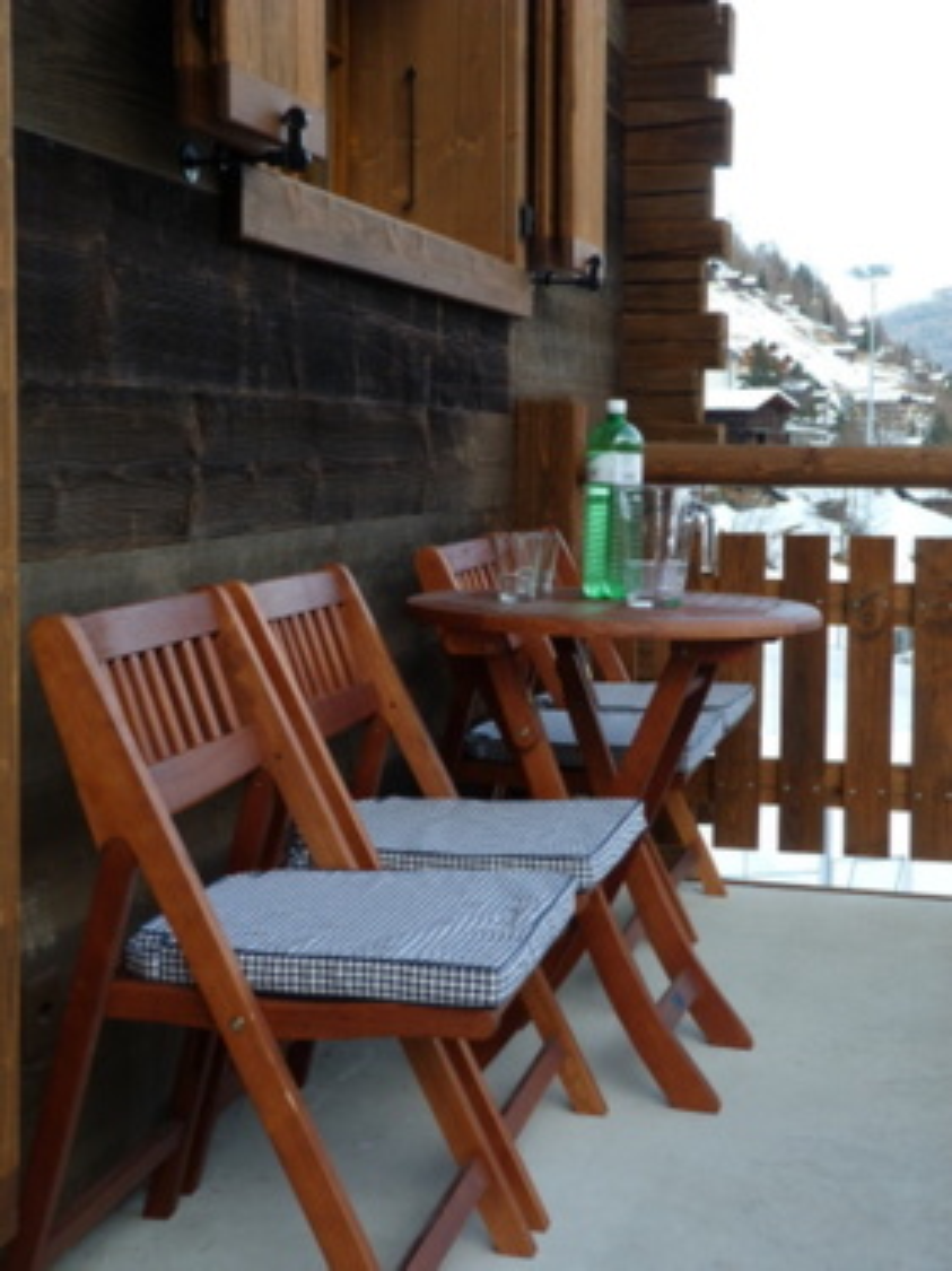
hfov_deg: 28.5
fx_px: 1871
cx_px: 476
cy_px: 636
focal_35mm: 51
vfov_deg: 37.5
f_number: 3.6
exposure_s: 1/125
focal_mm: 9.2
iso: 80
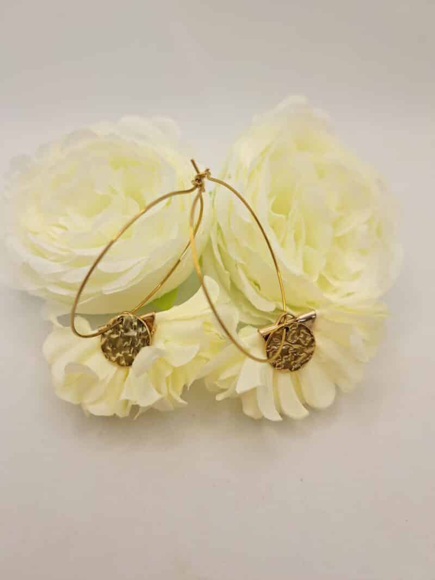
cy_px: 290
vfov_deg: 71.6
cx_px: 218
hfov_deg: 56.8
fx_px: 402
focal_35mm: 24
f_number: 1.8
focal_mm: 5.23
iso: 50
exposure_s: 1/221
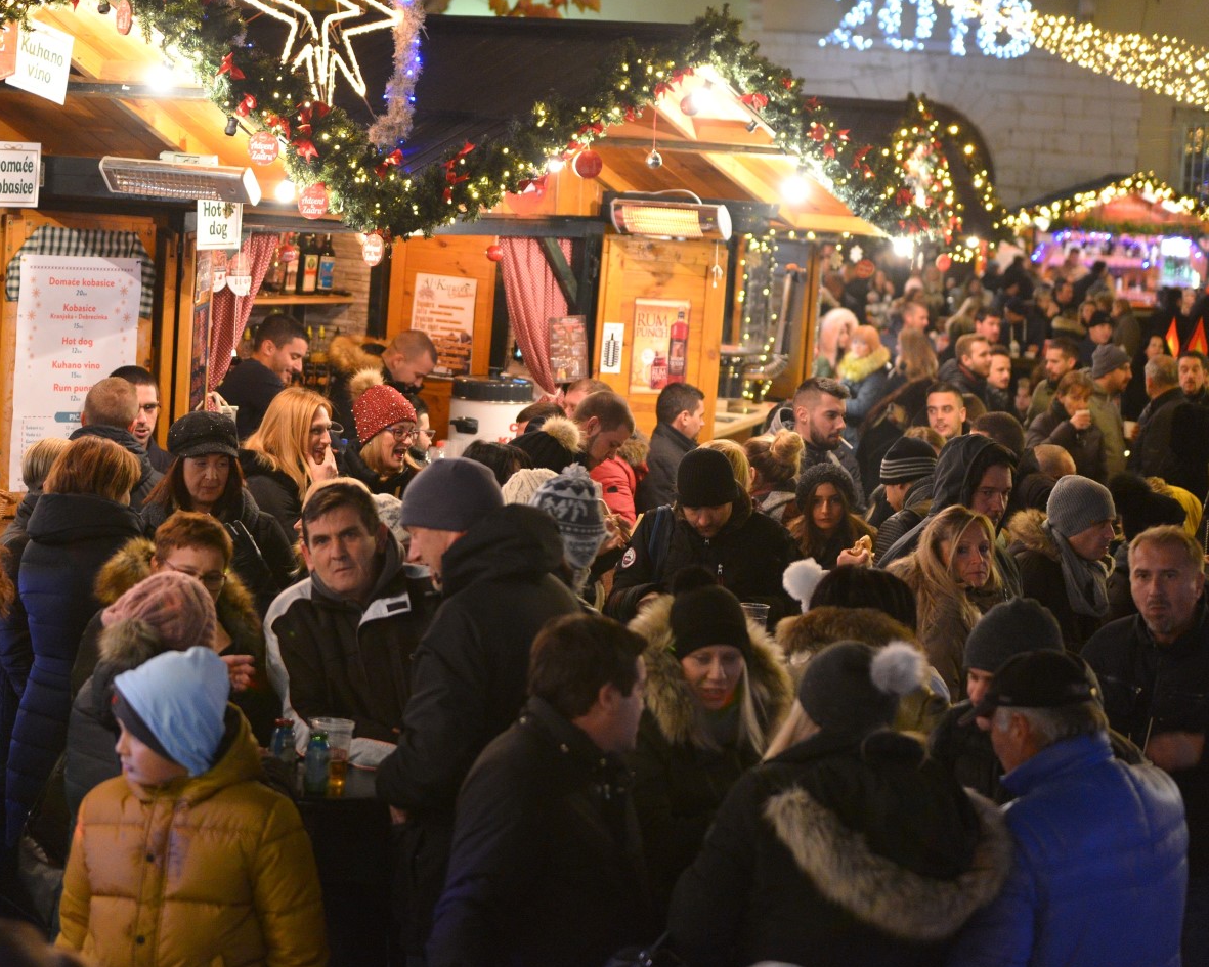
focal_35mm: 90
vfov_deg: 17.1
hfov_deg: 21.2
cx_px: 465
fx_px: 3221
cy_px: 417
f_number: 2.8
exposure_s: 1/60
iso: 3200
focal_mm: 70
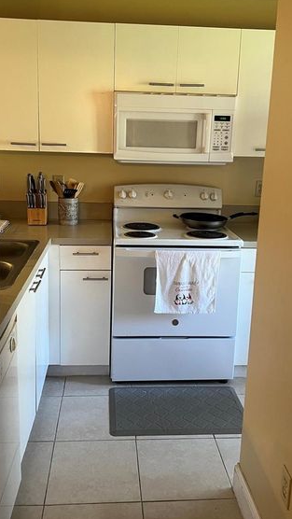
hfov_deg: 34.7
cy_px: 231
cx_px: 141
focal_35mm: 34
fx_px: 468
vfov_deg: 57.9
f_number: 1.5
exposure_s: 1/60
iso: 320
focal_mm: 5.7
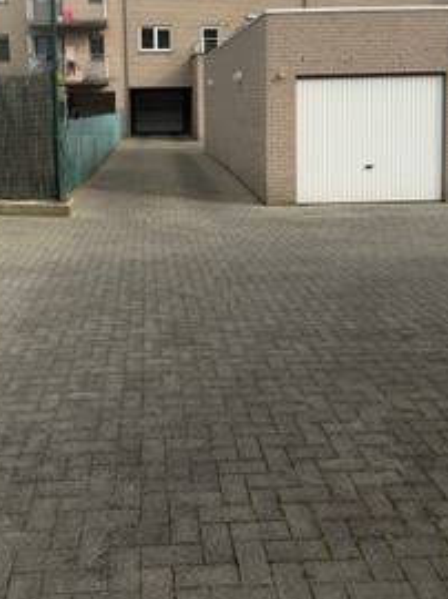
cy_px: 150
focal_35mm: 38
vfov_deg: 47.2
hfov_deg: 37.5
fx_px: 657
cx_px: 180
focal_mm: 6.76
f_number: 1.78
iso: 80
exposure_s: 1/2703
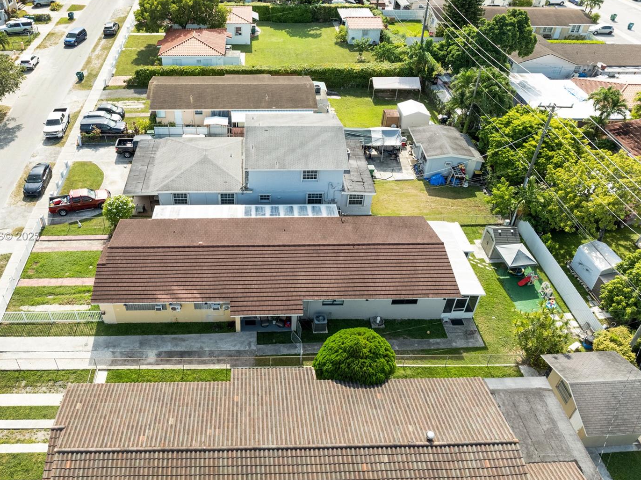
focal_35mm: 28
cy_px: 237
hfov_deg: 63.1
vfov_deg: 49.7
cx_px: 268
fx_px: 518
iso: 100
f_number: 4.5
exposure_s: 1/400
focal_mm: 12.29
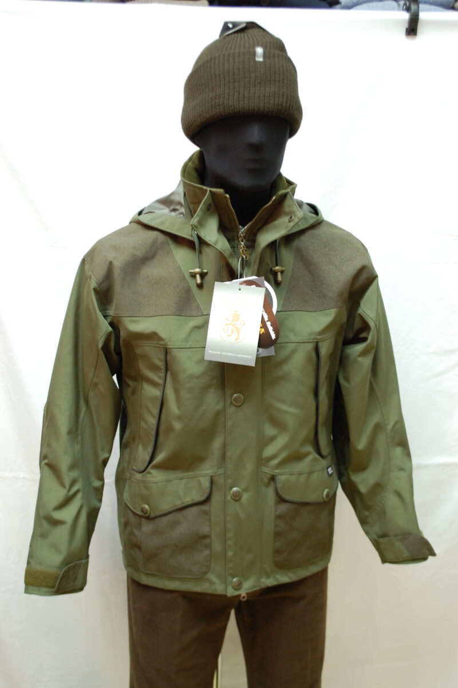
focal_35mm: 45
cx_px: 229
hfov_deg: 29.8
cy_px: 344
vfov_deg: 43.6
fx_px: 860
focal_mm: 30
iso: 800
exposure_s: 1/13
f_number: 4.8
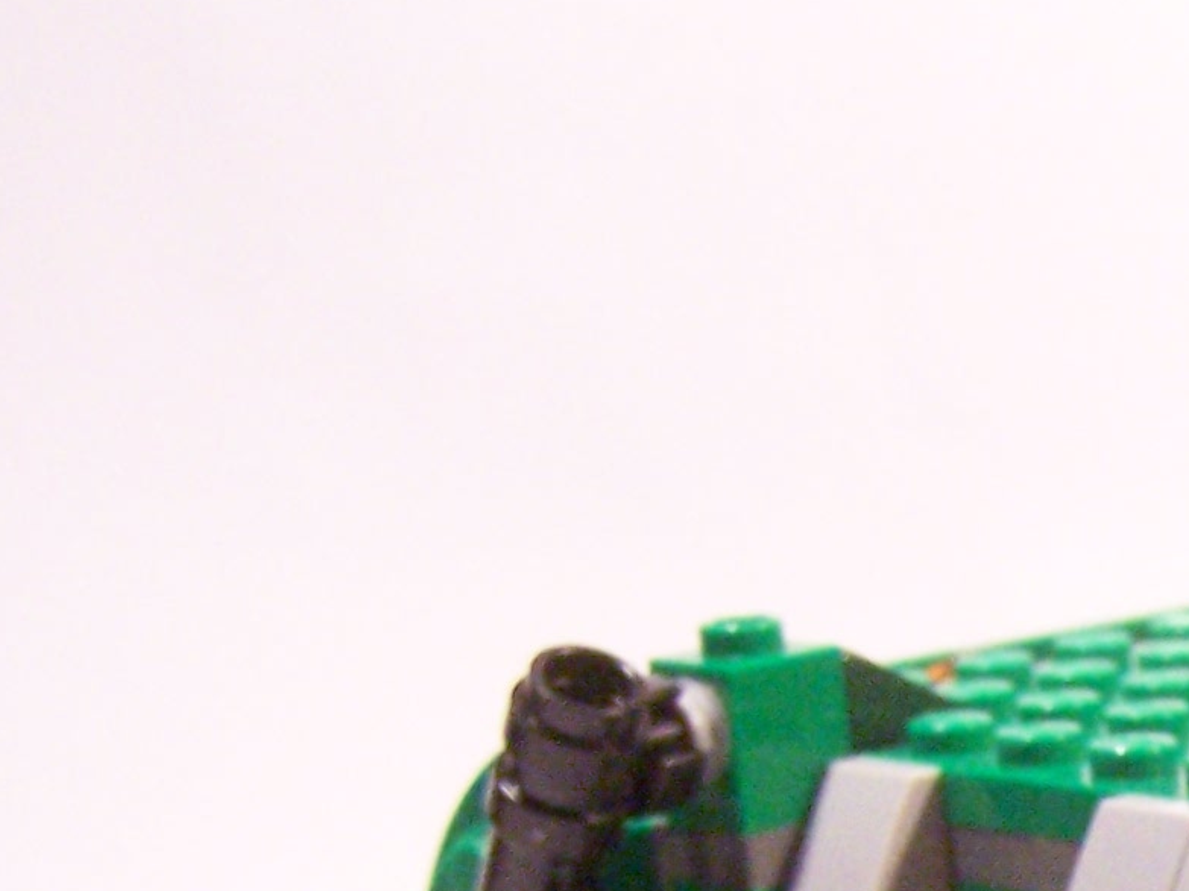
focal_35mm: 125
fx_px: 4293
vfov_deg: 11.3
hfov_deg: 14.7
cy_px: 1407
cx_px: 1755
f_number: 3.2
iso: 400
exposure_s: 1/45
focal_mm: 6.3
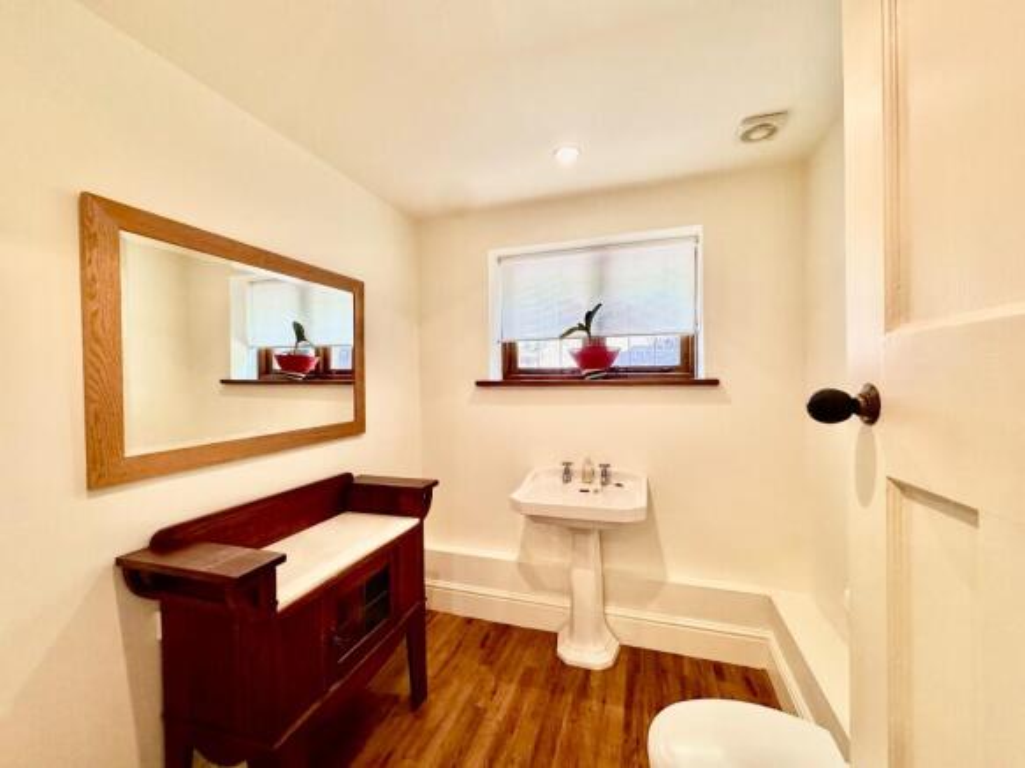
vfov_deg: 85.7
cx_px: 512
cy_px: 384
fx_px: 414
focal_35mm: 14
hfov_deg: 102.1
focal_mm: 2.22
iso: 320
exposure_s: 1/100
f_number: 2.2
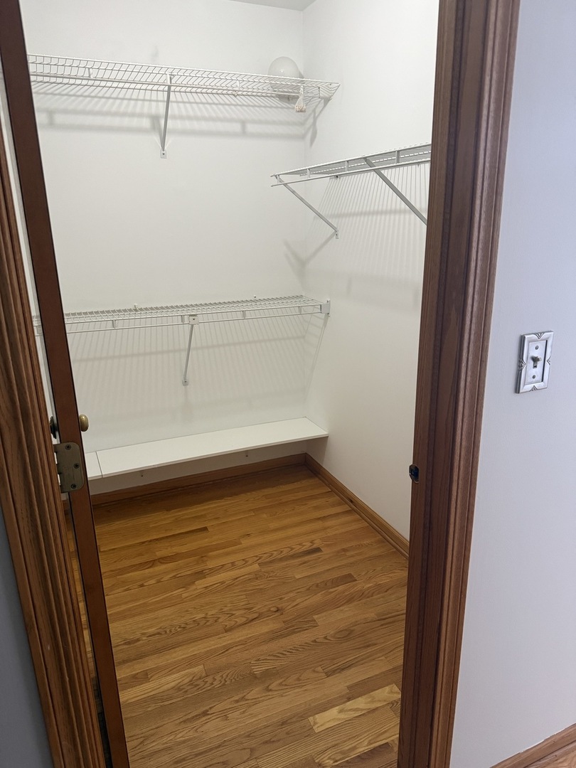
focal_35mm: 24
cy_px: 384
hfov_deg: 56.8
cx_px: 288
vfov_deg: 71.6
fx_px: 532
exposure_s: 1/60
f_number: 1.78
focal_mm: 6.76
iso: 320
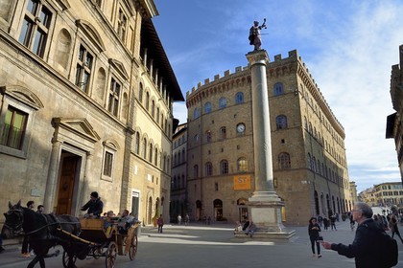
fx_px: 269
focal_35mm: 24
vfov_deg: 53.1
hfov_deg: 73.7
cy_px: 134
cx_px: 202
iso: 200
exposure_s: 1/200
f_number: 14
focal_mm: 24
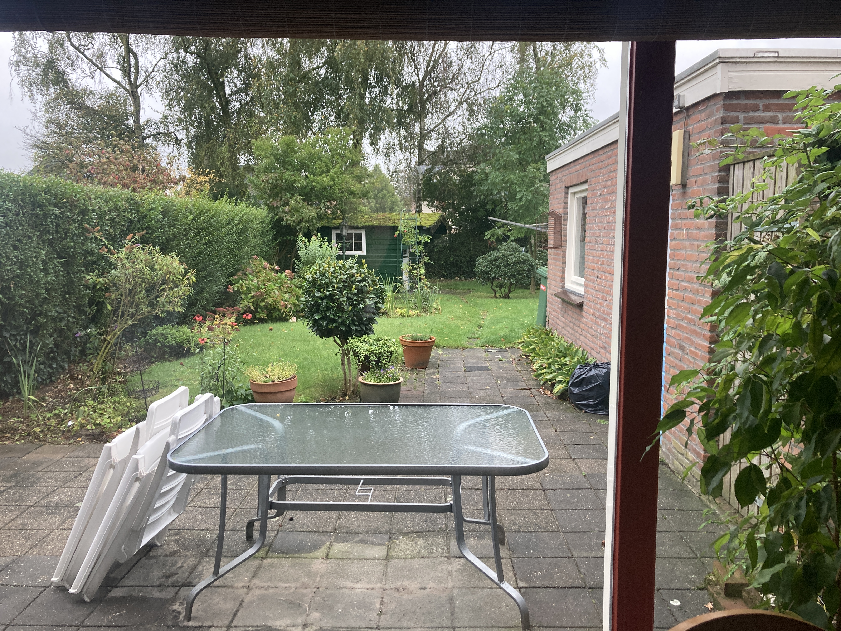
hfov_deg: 63.4
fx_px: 680
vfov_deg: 49.7
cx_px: 420
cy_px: 316
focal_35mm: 28
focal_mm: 3.99
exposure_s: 1/115
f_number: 1.8
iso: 80
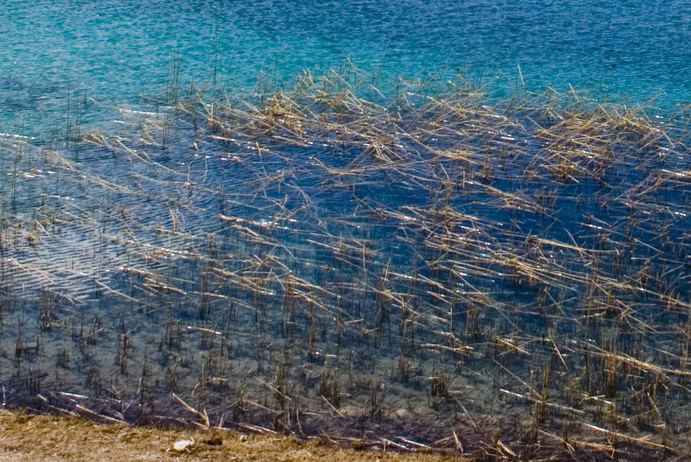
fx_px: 2056
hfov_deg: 18.5
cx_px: 713
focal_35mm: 107
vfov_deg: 12.2
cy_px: -223
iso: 160
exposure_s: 1/125
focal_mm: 24
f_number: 14
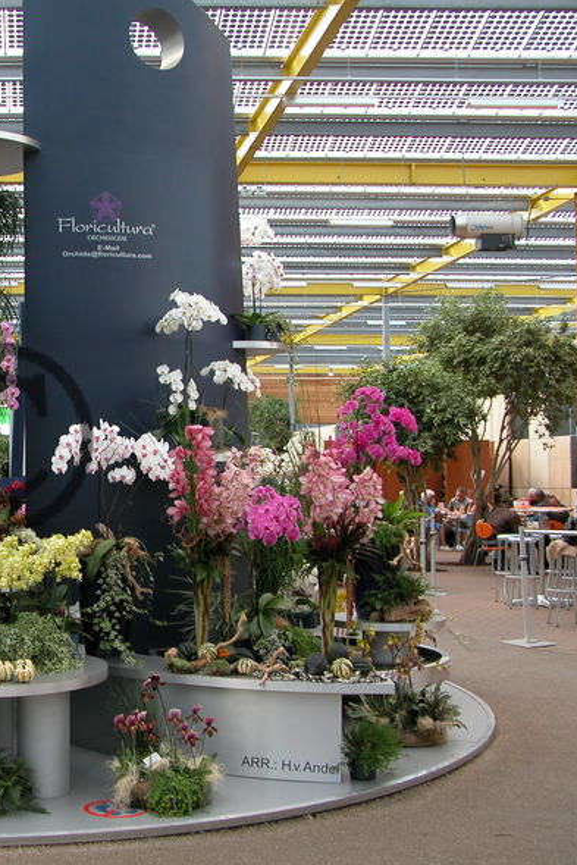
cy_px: 439
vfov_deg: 41.1
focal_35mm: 48
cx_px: -6
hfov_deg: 26.5
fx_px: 1153
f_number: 2.8
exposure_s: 1/46.4
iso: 100
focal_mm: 8.9
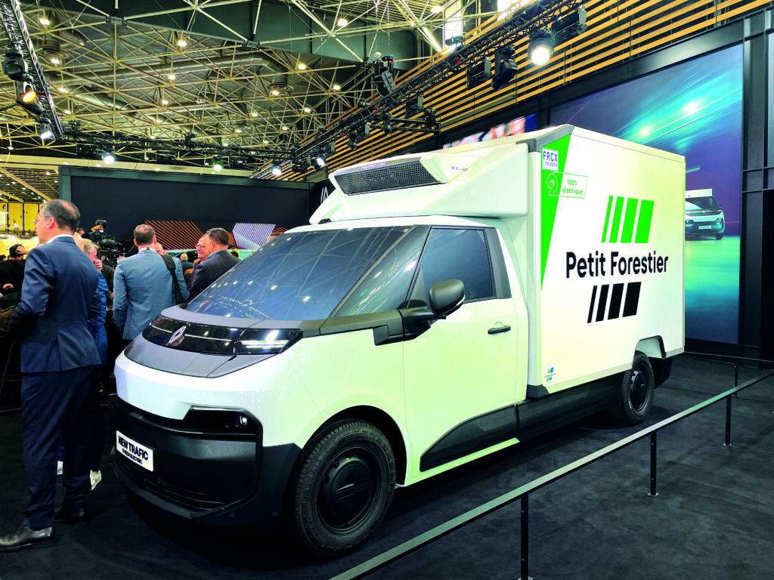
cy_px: 290
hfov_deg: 67.3
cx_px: 387
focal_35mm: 26
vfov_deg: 53.1
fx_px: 581
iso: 64
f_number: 1.6
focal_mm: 4.2
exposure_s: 1/100
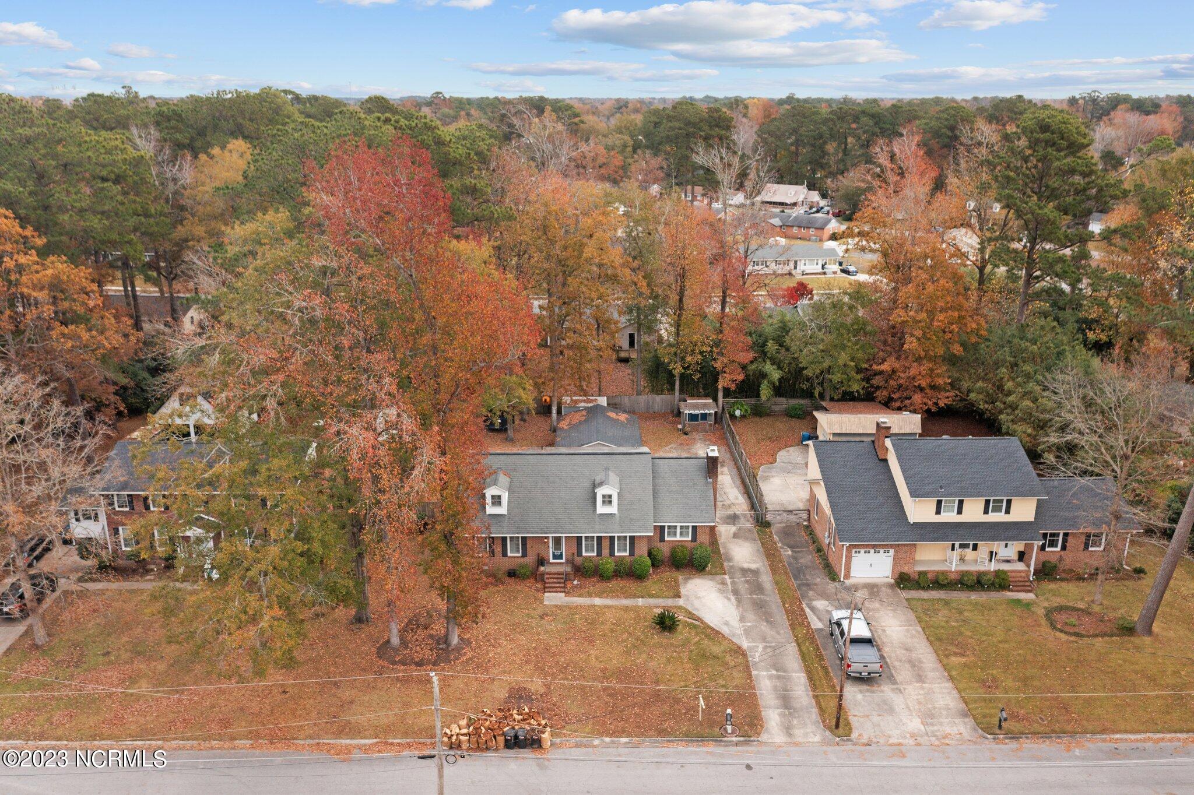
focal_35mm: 28
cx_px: 597
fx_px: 928
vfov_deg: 46.4
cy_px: 398
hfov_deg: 65.5
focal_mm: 10.26
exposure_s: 1/200
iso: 100
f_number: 3.5
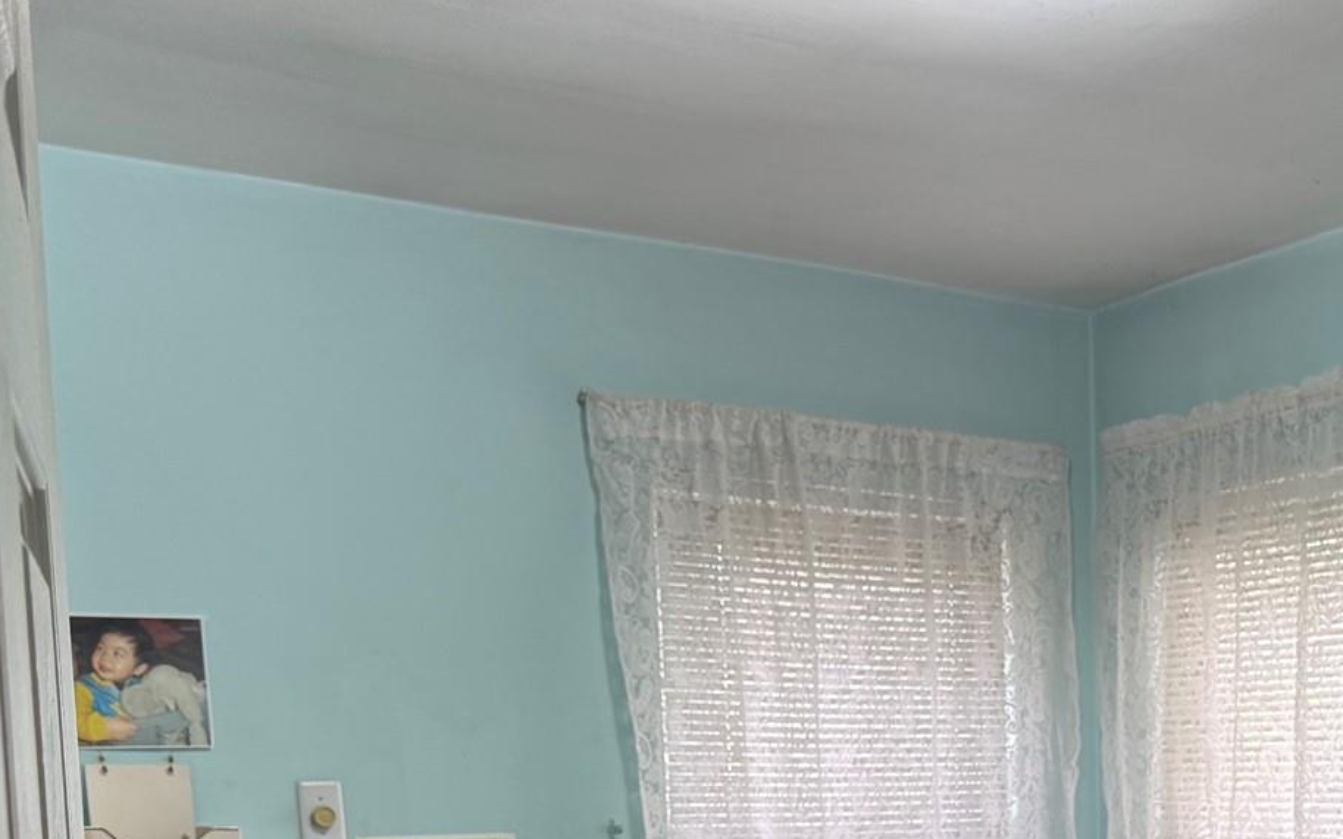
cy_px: 1033
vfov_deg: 21.0
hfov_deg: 34.1
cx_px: 1155
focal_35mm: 57
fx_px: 2086
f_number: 1.78
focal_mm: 6.76
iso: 125
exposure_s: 1/60
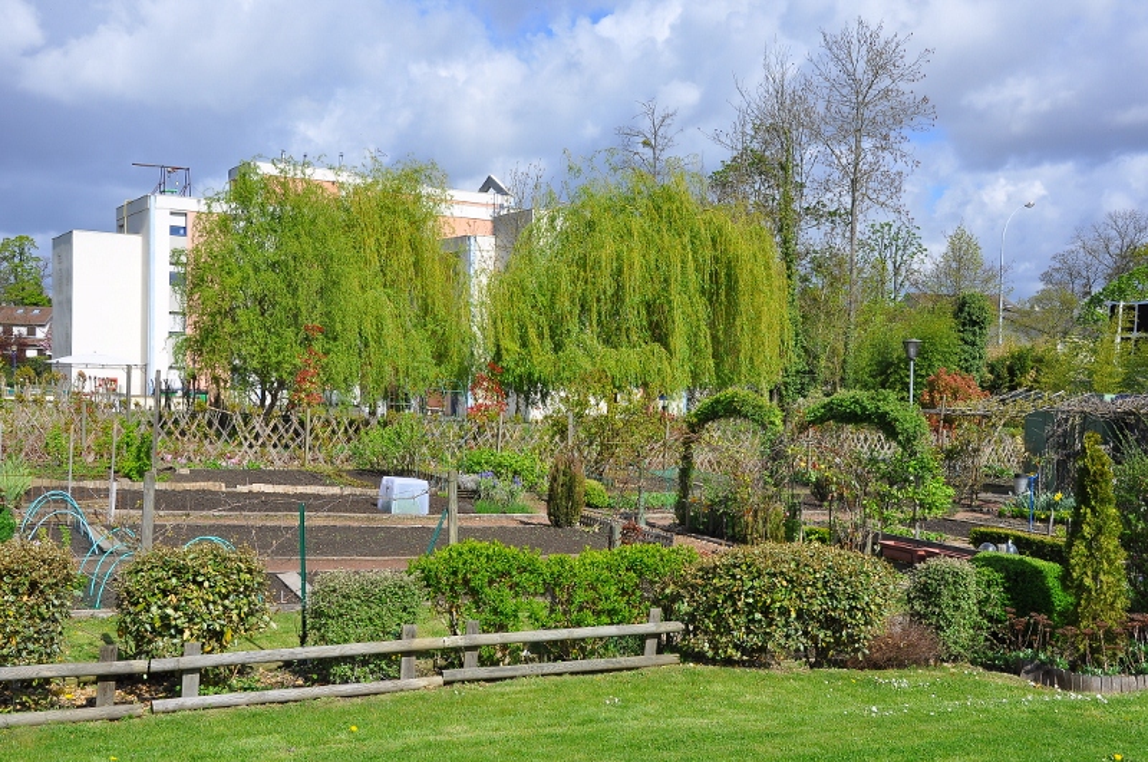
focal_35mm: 38
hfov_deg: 51.3
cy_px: 381
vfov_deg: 35.4
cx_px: 574
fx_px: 1194
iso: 200
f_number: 10
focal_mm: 25
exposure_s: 1/400
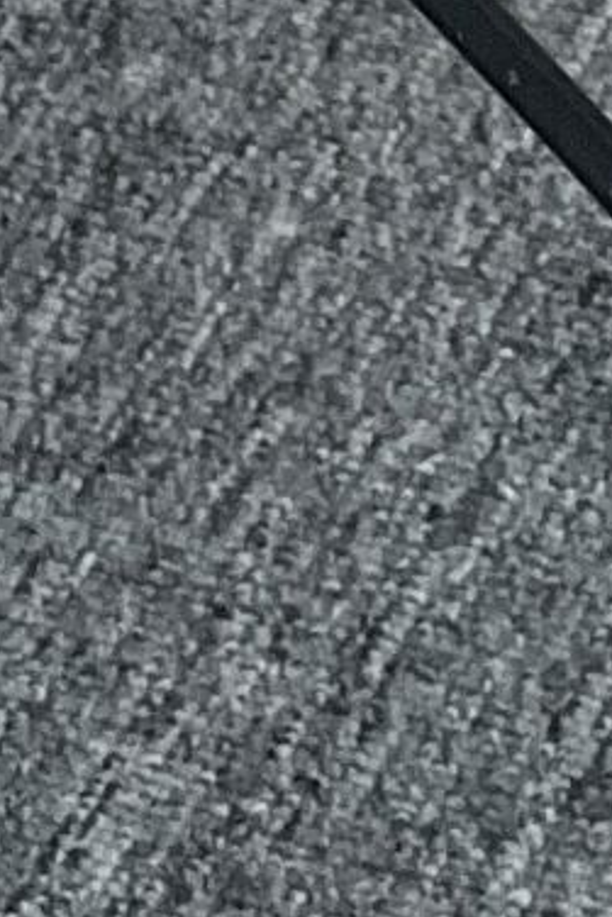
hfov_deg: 2.7
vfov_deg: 3.9
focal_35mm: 511
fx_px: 13018
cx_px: 1595
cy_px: -1649
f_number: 2.8
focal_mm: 9
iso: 250
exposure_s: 1/104
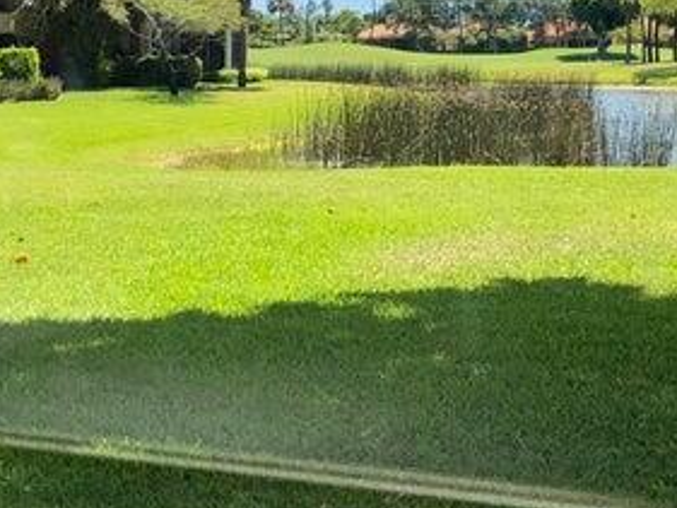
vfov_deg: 16.7
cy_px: -84
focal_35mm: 85
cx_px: 519
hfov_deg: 22.8
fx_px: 1663
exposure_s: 1/1389
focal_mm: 3.99
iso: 20
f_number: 1.8
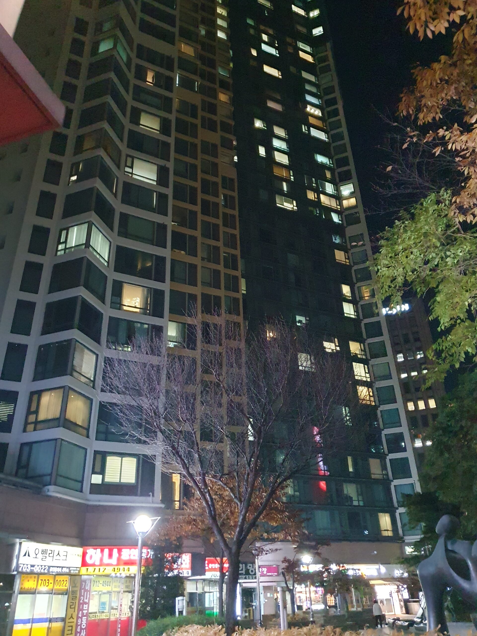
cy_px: 318
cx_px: 238
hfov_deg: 53.1
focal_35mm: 26
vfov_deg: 67.3
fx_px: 478
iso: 1600
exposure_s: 1/60
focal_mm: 4.32
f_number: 1.5
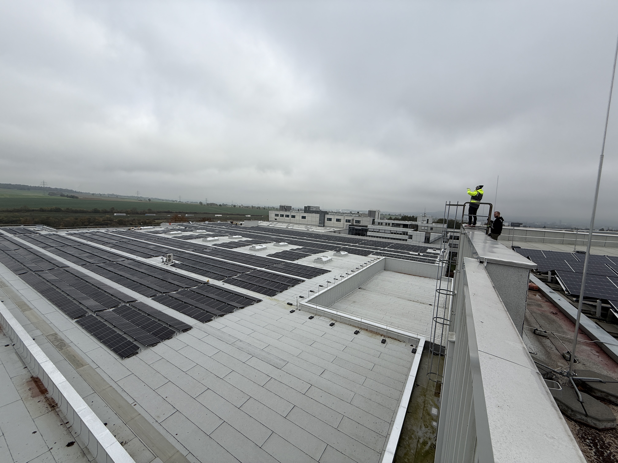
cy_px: 232
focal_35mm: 14
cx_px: 309
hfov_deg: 102.1
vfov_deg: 85.7
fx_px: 250
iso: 50
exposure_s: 1/1068
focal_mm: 2.22
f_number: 2.2
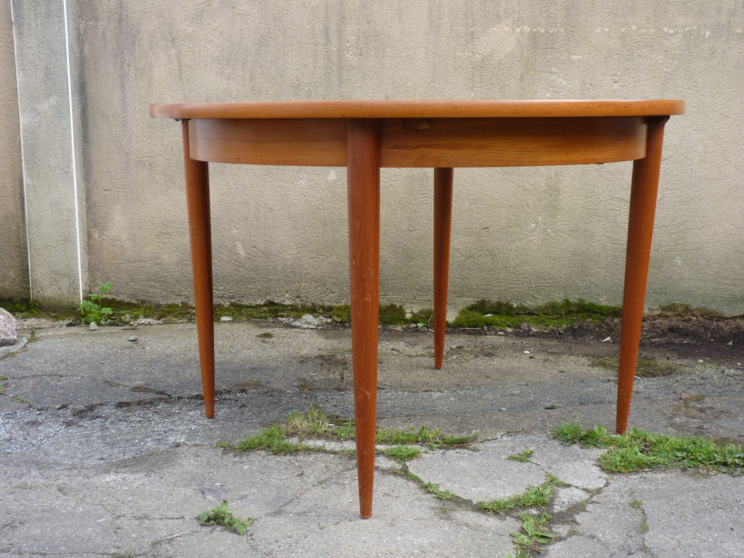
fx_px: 924
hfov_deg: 43.9
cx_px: 372
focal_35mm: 43
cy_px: 279
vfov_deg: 33.6
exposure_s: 1/125
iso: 80
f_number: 4
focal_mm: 7.6
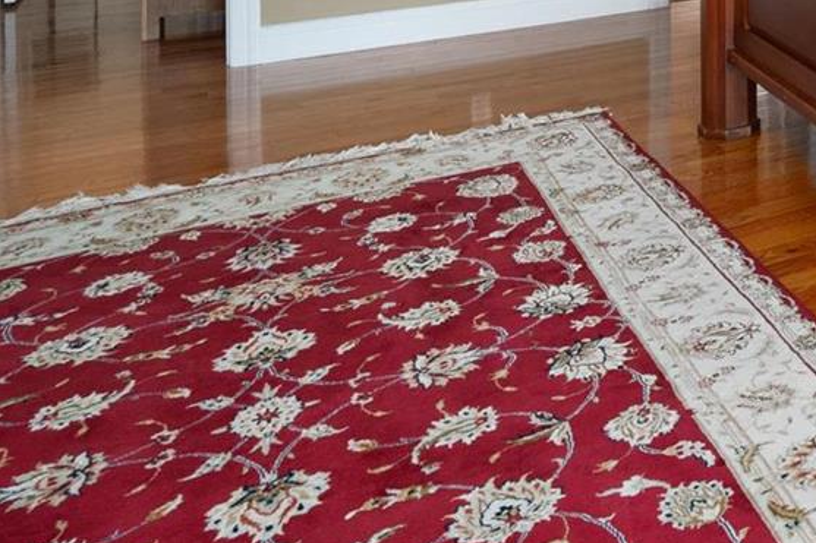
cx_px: 1124
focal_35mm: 46
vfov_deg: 24.2
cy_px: -228
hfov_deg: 30.7
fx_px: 1042
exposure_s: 1/5
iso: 400
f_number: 7.1
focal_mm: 8
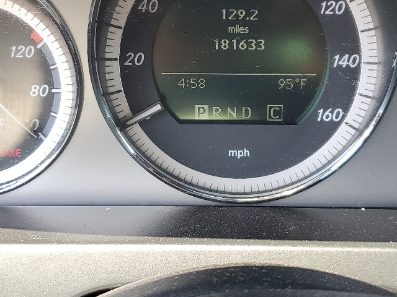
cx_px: 218
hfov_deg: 29.8
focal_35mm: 65
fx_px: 745
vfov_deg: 22.5
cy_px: 96
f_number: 1.5
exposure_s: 1/161
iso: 50
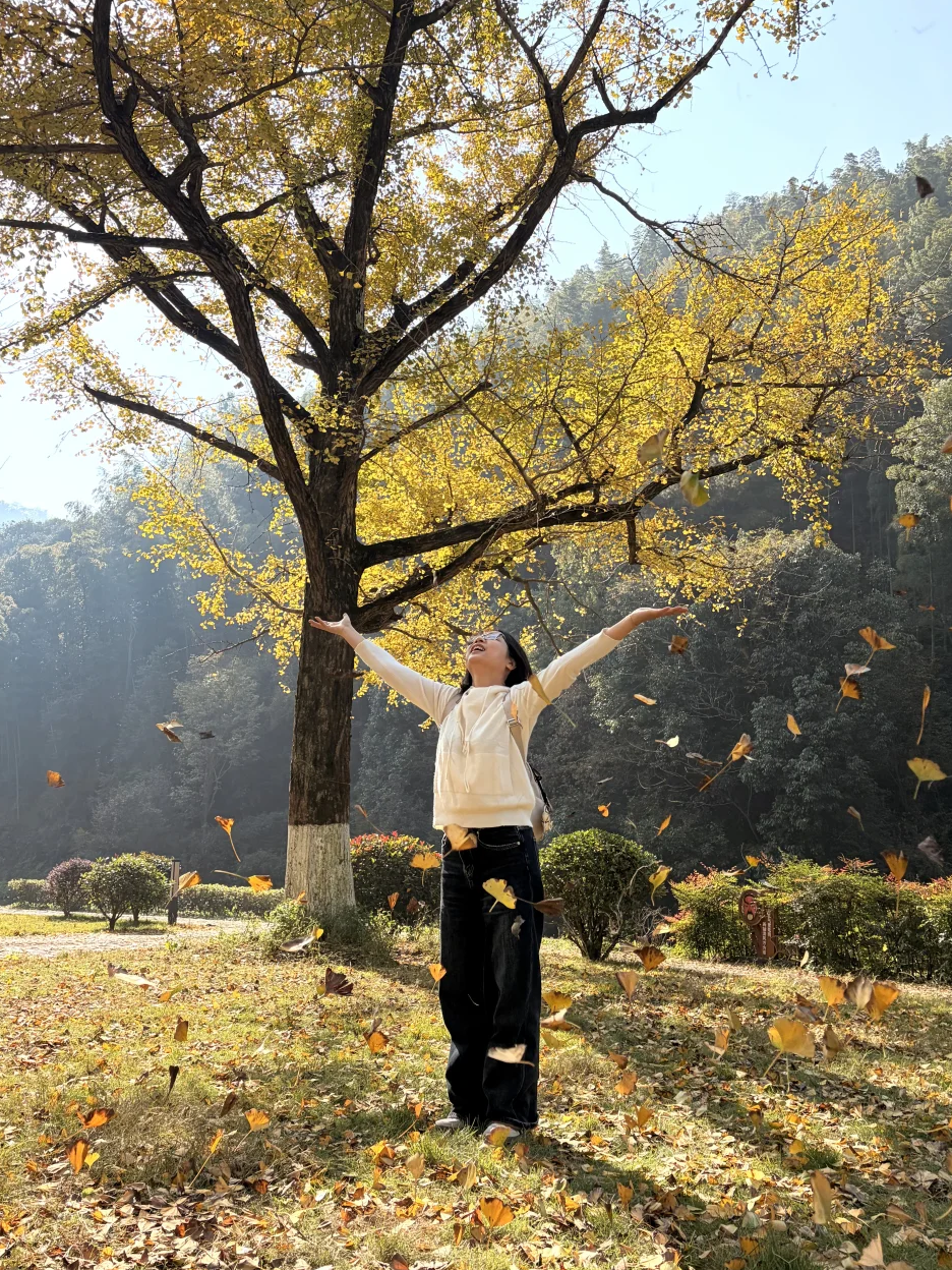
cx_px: 415
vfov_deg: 59.9
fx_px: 1100
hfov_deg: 46.7
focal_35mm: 30
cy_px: 599
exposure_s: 1/2208
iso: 64
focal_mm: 5.96
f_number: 1.6
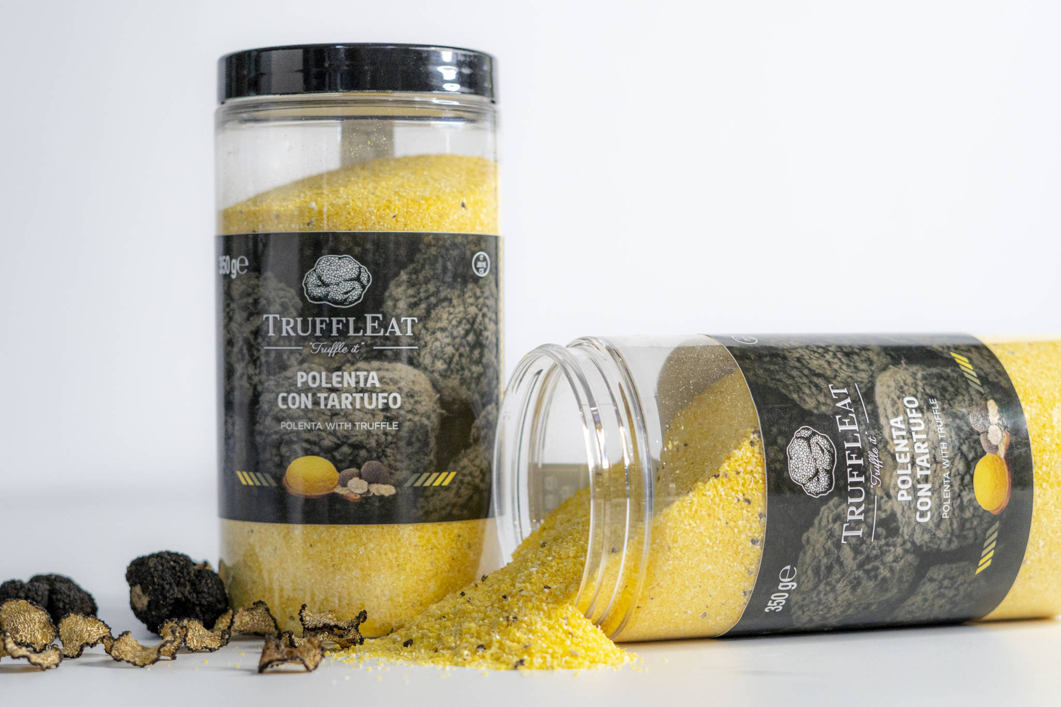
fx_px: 2210
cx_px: 530
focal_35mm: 75
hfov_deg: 27.0
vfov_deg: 18.2
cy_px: 354
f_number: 4
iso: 1250
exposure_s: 1/125
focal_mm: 50
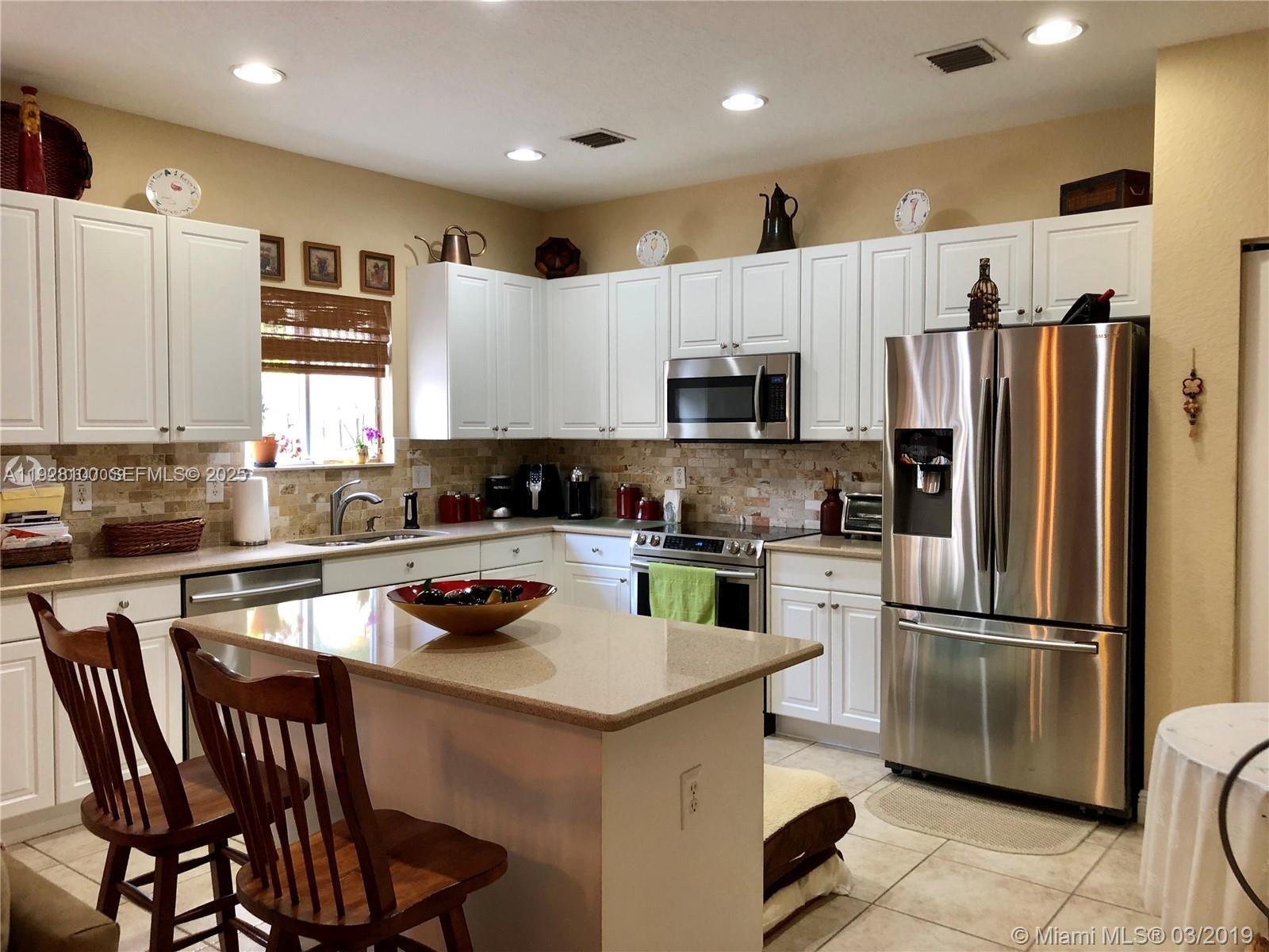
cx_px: 634
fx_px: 1026
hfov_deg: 63.4
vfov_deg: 49.7
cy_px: 476
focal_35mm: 28
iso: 40
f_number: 1.8
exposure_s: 1/20
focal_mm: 3.99
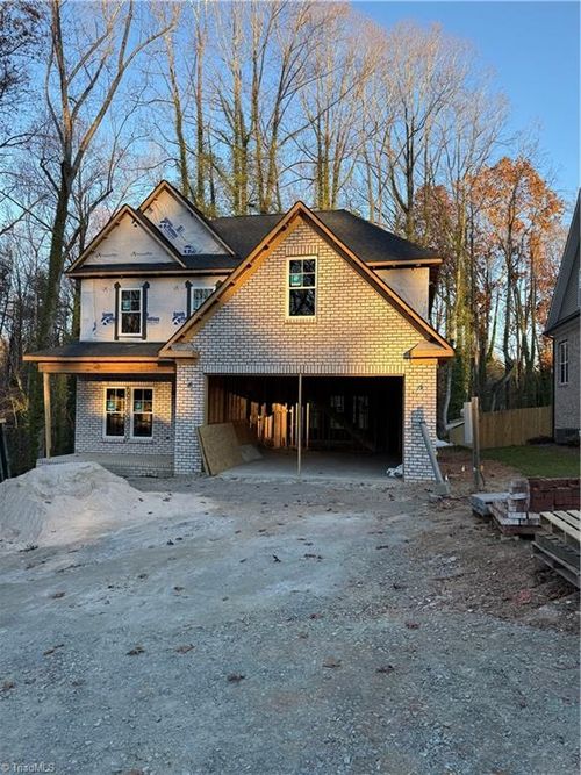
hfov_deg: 56.8
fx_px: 537
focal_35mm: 24
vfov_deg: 71.6
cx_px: 290
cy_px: 388
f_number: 1.78
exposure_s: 1/707
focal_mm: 6.76
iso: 80
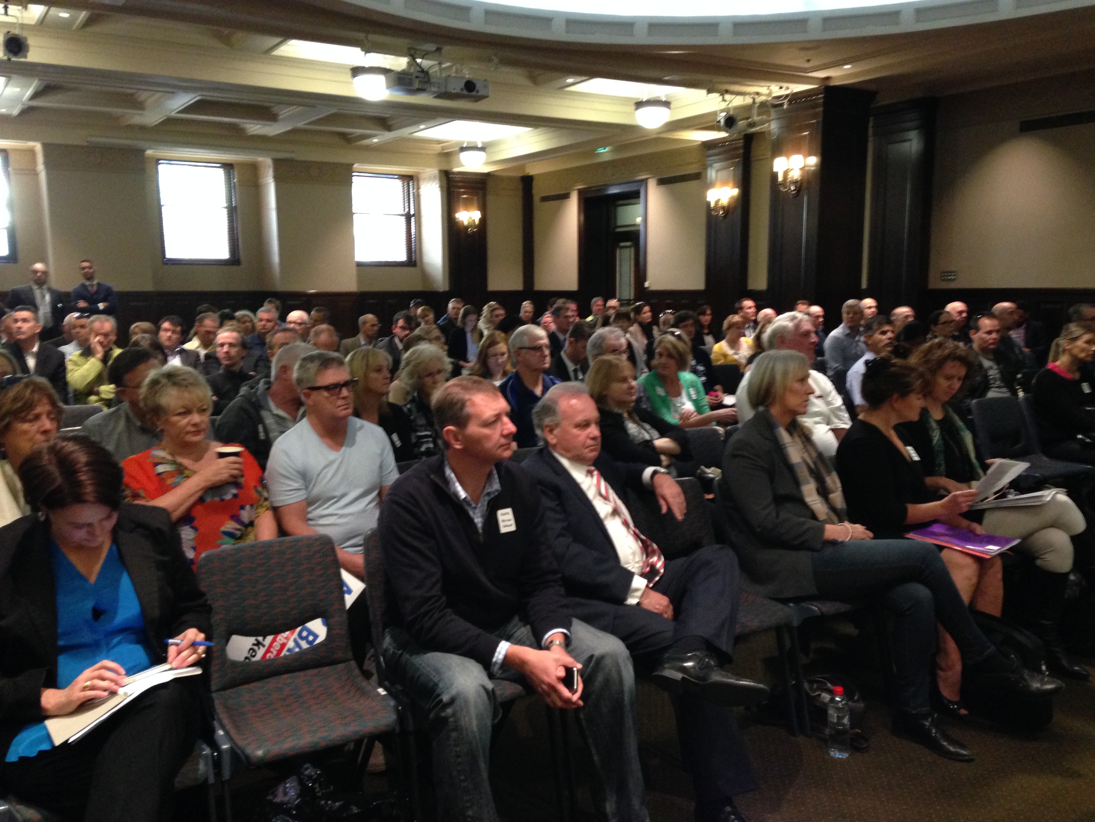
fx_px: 1044
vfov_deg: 42.9
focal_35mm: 33
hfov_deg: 55.4
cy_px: 411
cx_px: 548
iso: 320
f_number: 2.4
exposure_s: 1/20
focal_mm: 4.12
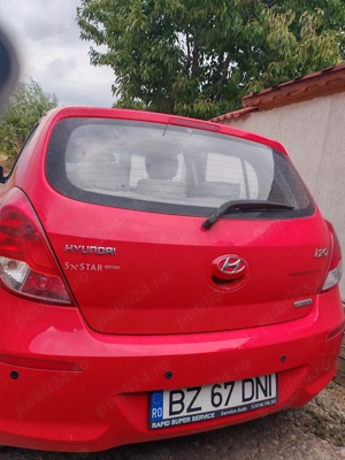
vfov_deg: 65.3
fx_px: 359
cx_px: 172
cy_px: 230
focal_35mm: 27
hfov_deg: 51.4
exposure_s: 1/490
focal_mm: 5.52
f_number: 1.95
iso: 50
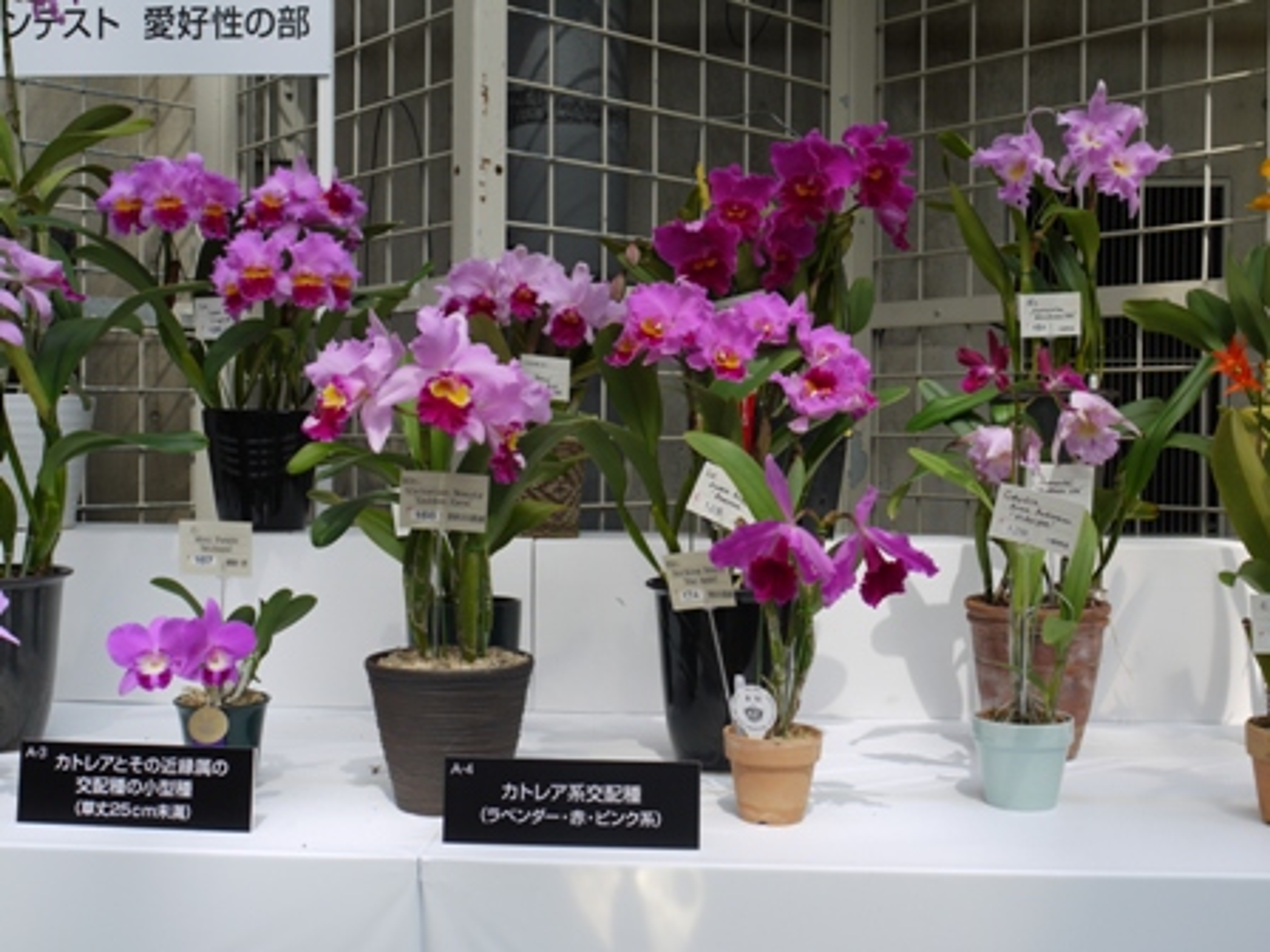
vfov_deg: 37.7
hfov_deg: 49.0
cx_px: 635
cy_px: 476
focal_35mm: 38
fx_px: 1394
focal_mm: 19
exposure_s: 1/125
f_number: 5
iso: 100
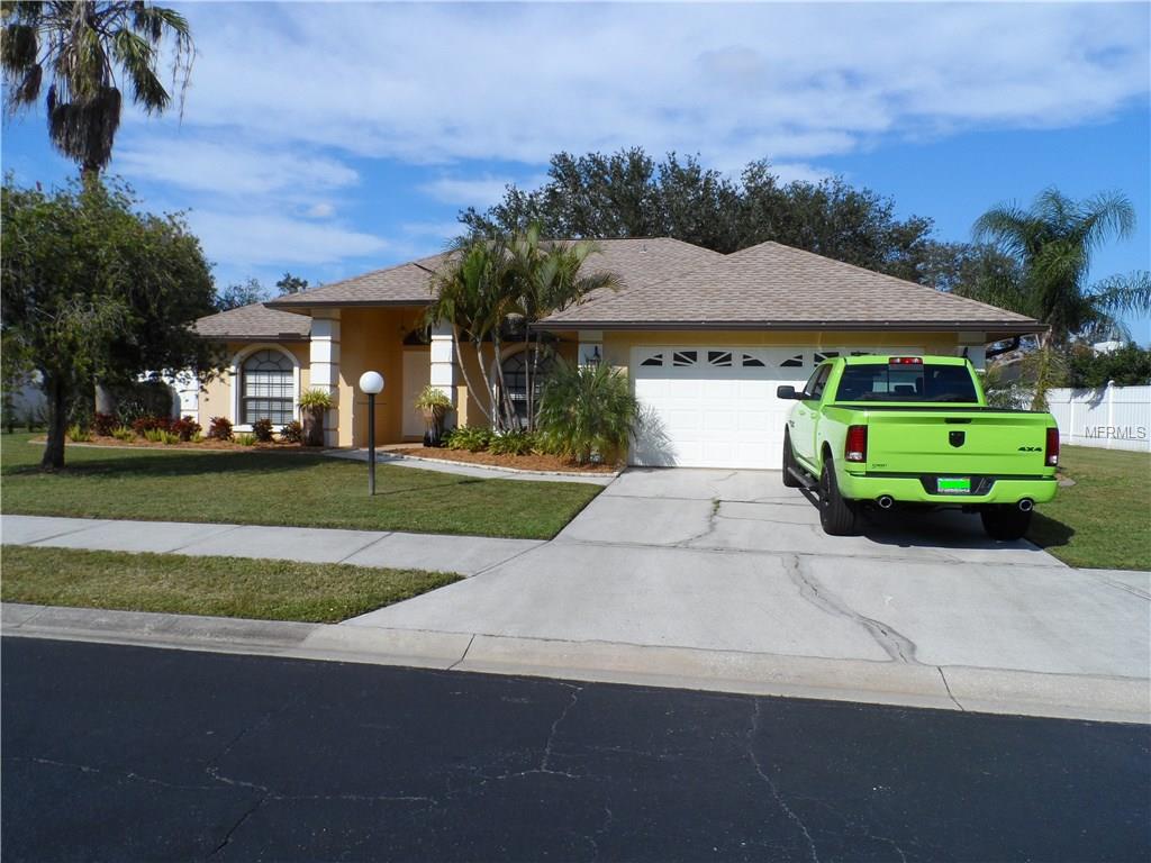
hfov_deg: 71.6
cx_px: 576
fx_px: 798
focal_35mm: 24
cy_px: 432
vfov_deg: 56.8
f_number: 4.5
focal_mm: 4
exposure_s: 1/750
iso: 80
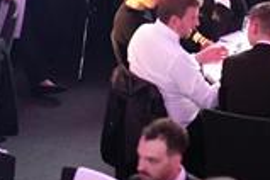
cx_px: 262
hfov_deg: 5.5
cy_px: -82
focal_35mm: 372
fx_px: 2790
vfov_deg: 3.7
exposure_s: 1/100
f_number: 2.8
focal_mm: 123
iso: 12800
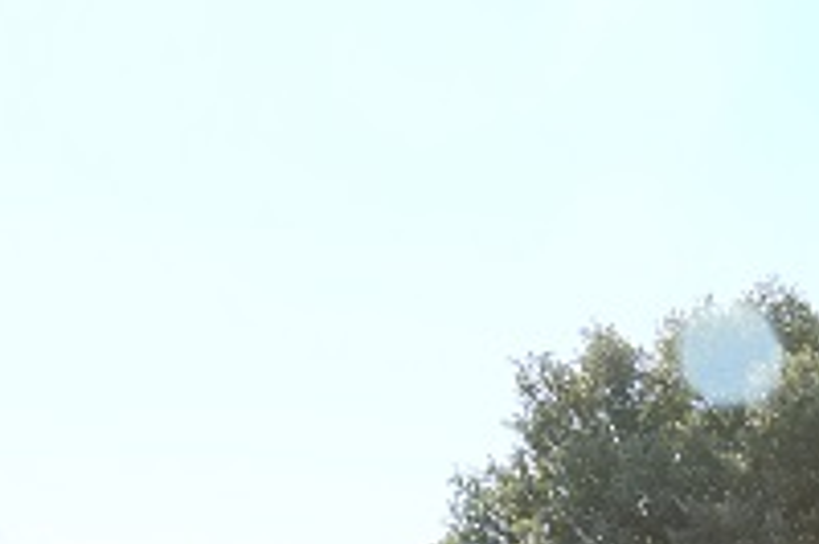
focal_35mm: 129
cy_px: 845
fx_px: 2932
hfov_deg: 15.0
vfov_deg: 10.2
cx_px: 1159
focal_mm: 20
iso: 100
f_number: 9
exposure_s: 1/200
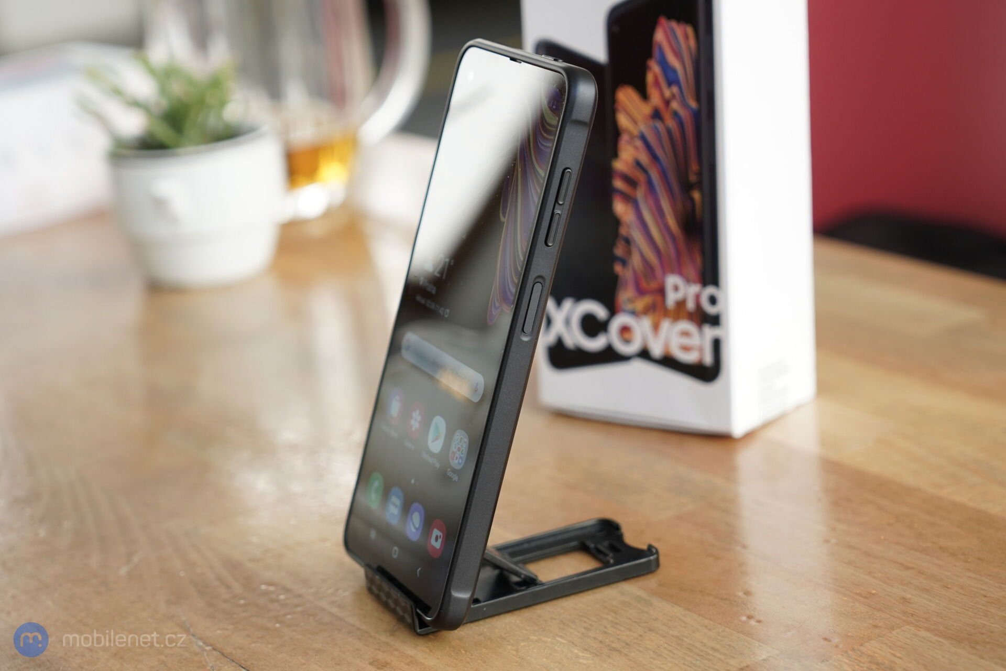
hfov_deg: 28.8
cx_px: 503
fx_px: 1956
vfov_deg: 19.5
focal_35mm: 70
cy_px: 336
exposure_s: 1/160
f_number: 5
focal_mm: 70
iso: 500
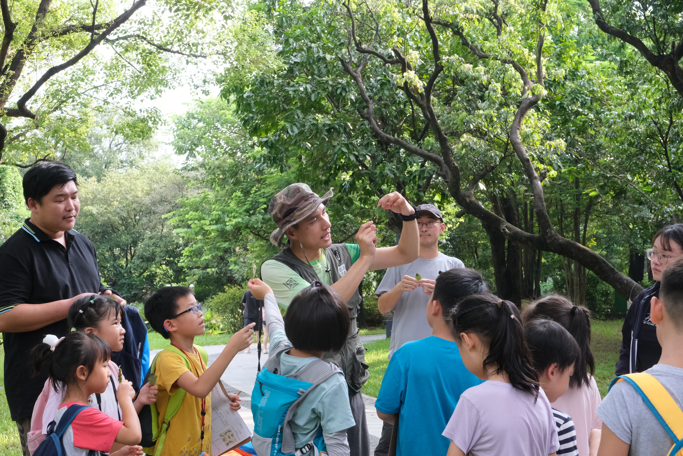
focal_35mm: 51
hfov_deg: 38.9
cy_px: 228
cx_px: 342
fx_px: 968
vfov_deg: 26.5
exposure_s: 1/200
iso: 2000
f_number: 10
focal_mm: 34.3
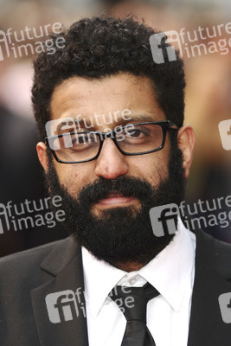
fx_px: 2524
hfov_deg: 5.2
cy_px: 173
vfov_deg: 7.8
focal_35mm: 262
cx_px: 116
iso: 640
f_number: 4
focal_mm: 175
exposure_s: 1/200
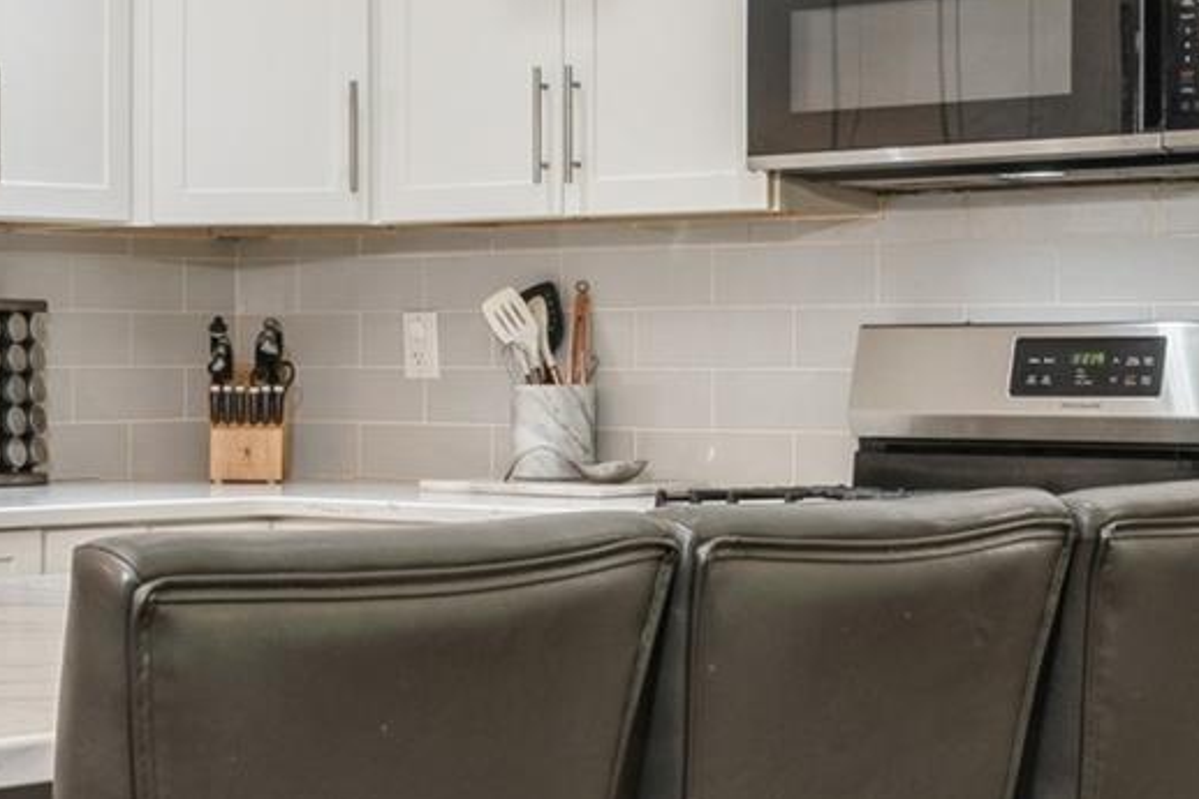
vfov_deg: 15.7
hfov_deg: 22.3
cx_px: -49
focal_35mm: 87
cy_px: 337
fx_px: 2896
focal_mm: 22
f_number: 8
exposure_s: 1/10
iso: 200
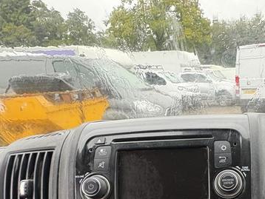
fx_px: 268
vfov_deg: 36.5
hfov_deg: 48.5
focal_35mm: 35
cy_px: 200
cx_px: 224
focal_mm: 2.22
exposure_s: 1/60
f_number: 2.2
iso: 250
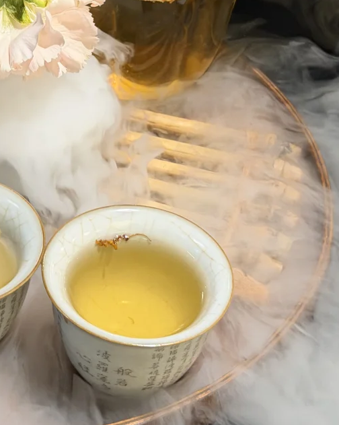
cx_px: 22
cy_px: 61
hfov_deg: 14.2
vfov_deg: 17.7
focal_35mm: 107
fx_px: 1343
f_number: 1.78
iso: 250
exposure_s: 1/50
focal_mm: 6.76
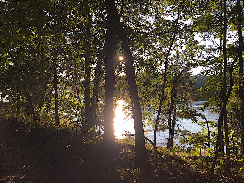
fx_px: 204
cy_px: 92
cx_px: 122
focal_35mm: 29
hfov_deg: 61.7
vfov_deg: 48.2
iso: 32
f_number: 2.2
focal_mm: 4.15
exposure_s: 1/807
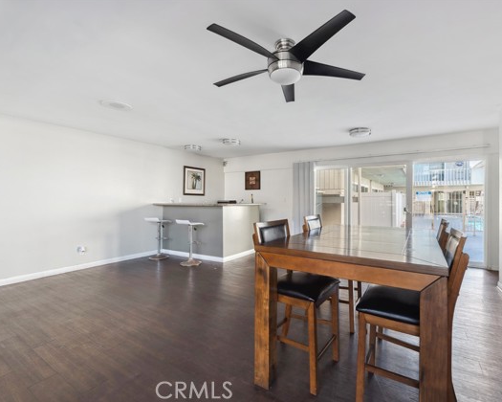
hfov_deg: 92.7
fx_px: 238
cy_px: 200
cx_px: 279
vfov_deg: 80.4
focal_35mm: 16
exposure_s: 1/15
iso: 100
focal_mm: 14
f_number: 9
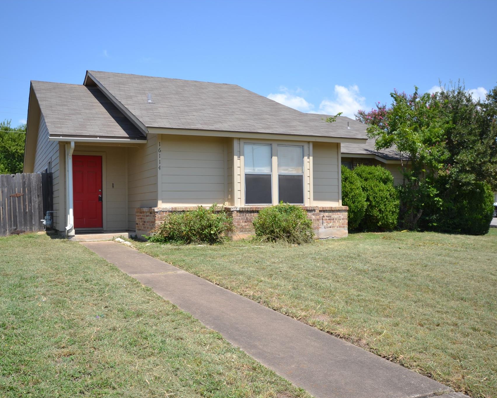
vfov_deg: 43.4
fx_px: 500
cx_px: 219
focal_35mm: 34
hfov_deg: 52.7
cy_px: 199
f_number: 8
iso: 100
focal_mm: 20
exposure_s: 1/200
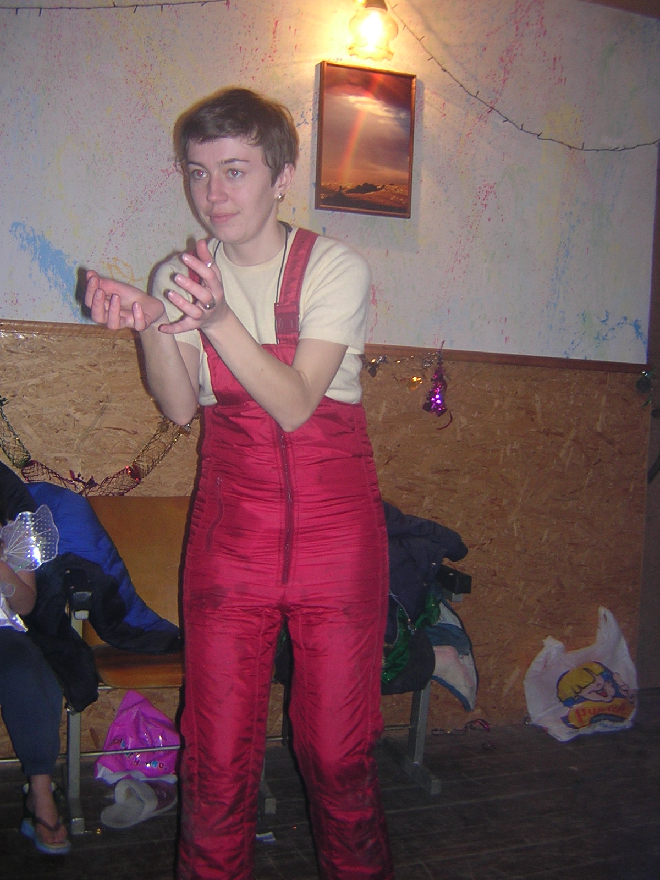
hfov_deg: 39.7
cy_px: 440
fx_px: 915
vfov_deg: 51.4
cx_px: 330
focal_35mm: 36
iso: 157
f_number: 2.6
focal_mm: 4.7
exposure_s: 1/60.1
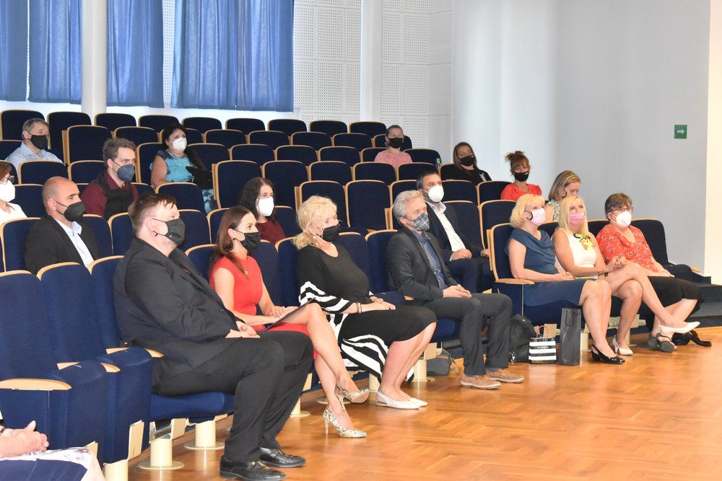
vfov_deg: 16.6
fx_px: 1655
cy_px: 240
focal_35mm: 82
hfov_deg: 24.6
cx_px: 361
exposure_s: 1/100
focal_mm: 55
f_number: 6.3
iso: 3600
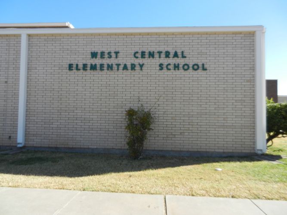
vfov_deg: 54.9
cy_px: 108
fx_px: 207
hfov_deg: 69.4
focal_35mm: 25
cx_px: 144
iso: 160
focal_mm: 4.5
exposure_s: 1/800
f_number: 3.5
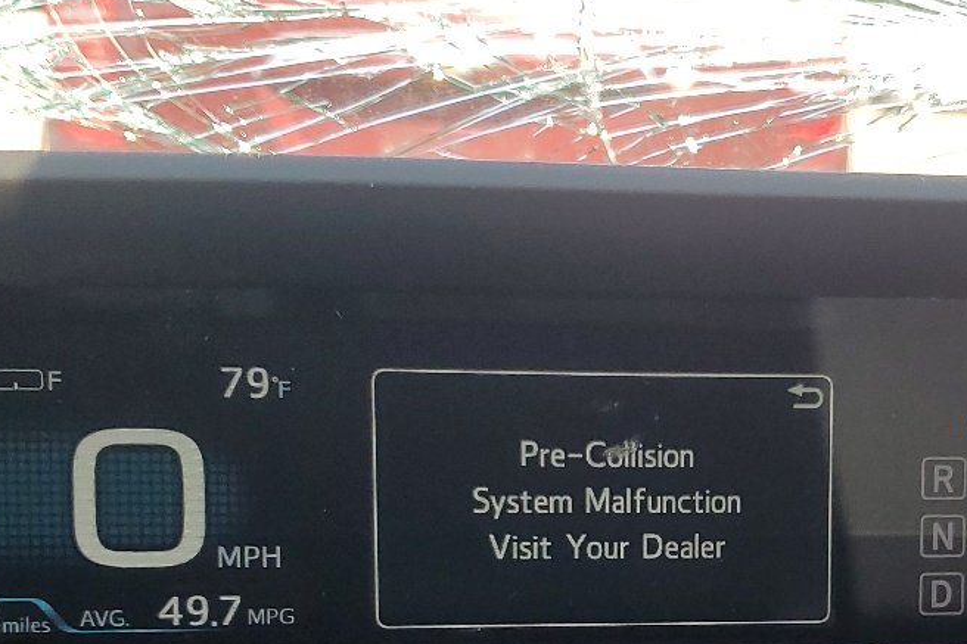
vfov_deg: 19.9
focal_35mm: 66
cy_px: 663
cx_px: 713
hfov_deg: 30.1
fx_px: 1772
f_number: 1.5
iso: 50
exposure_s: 1/455
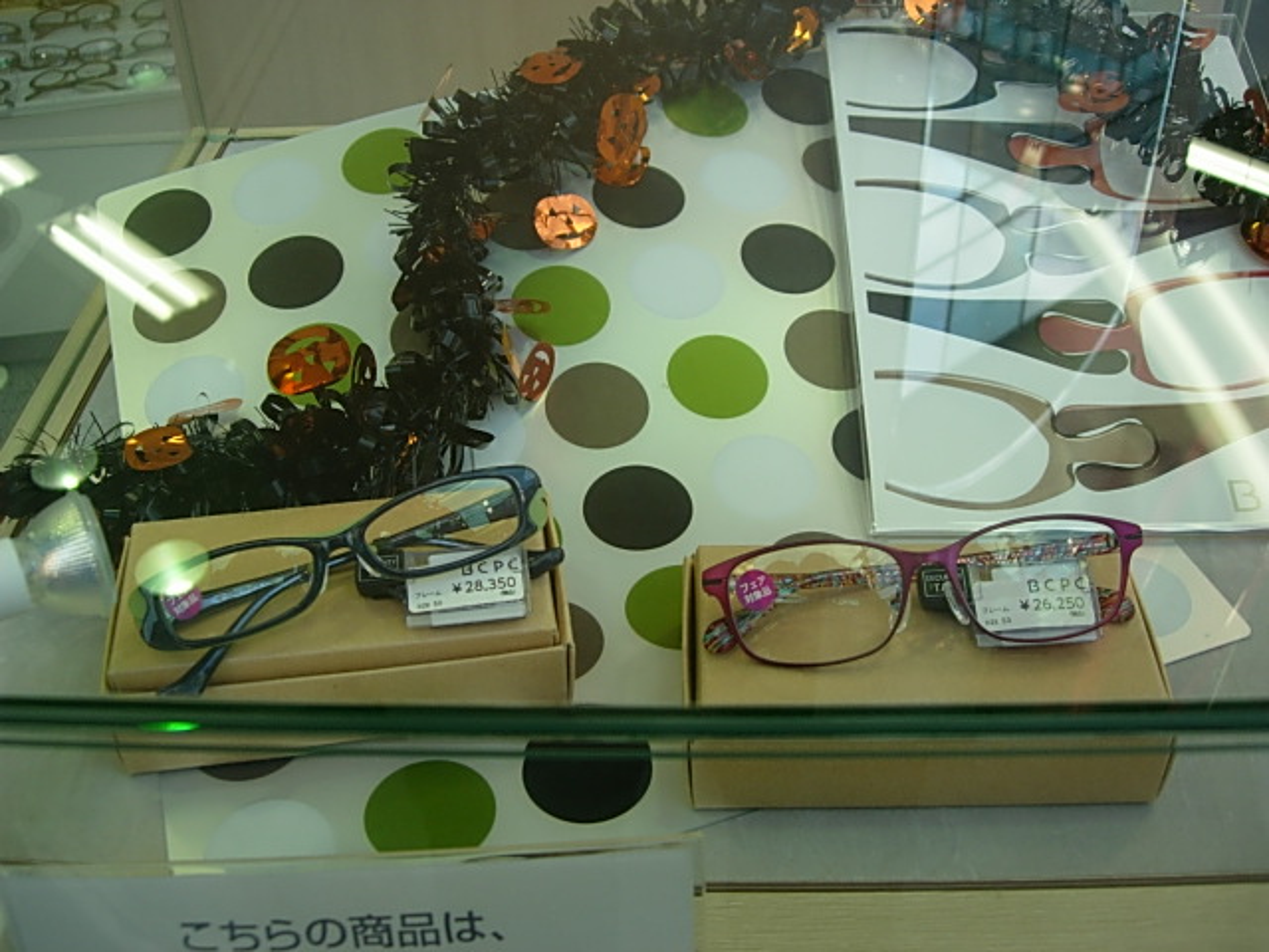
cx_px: 634
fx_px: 1393
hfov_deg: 49.0
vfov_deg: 37.7
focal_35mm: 38
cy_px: 476
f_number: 2.8
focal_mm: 7.8
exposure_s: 1/53.8
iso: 64
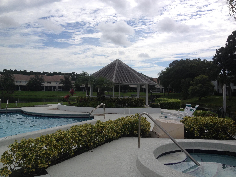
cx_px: 118
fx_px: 239
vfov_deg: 40.7
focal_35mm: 35
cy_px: 88
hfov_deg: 52.6
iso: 50
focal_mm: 4.28
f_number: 2.4
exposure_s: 1/3247
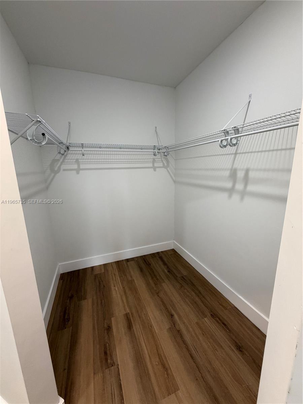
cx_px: 152
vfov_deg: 102.1
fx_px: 163
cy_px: 202
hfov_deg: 85.7
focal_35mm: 14
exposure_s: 1/60
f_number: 2.2
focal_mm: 2.22
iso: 200
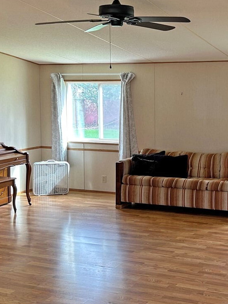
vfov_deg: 33.7
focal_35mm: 57
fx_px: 501
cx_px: 185
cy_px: 184
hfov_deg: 25.2
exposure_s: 1/60
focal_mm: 5.7
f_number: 1.5
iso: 64
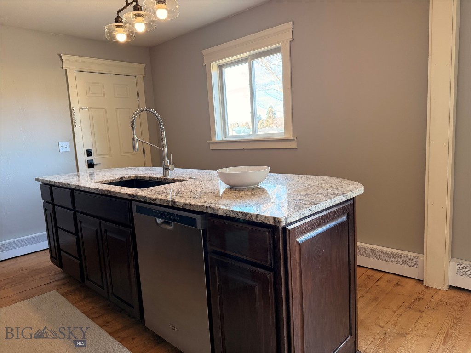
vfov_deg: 56.8
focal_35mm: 24
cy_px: 176
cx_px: 236
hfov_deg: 71.6
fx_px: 327
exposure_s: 1/60
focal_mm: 6.76
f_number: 1.78
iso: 200
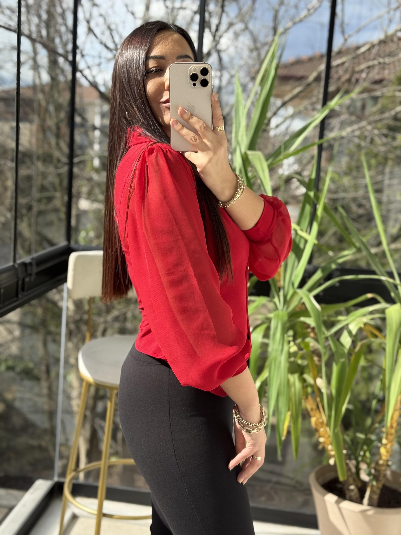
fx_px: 741
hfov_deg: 30.3
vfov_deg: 39.7
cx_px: 200
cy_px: 268
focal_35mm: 48
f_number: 1.78
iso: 64
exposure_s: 1/1013
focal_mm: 6.76
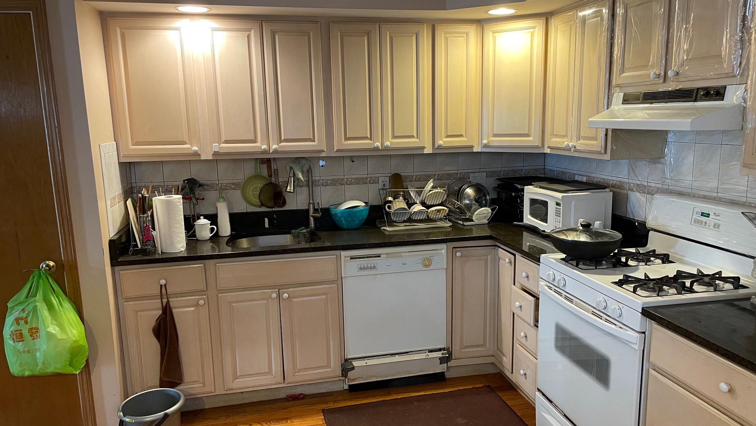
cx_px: 383
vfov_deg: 40.1
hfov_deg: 66.1
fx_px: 581
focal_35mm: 29
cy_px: 235
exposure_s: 1/60
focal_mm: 4.2
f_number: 1.6
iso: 250
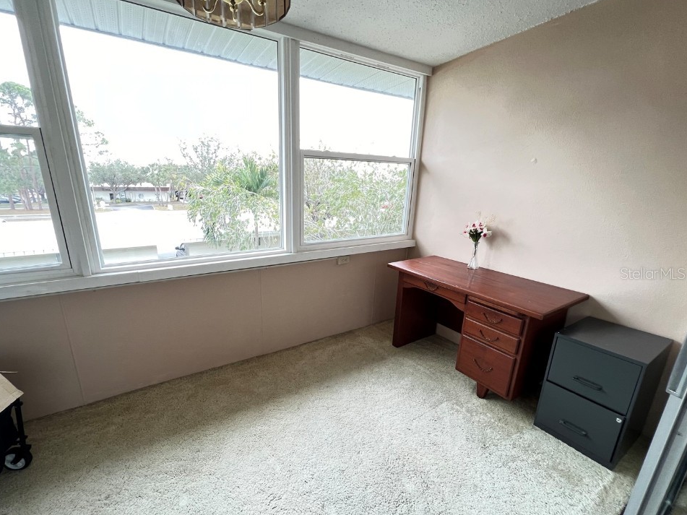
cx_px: 319
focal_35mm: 14
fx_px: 278
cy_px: 273
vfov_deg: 85.6
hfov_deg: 101.9
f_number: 1.8
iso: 160
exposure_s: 1/60
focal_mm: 1.57
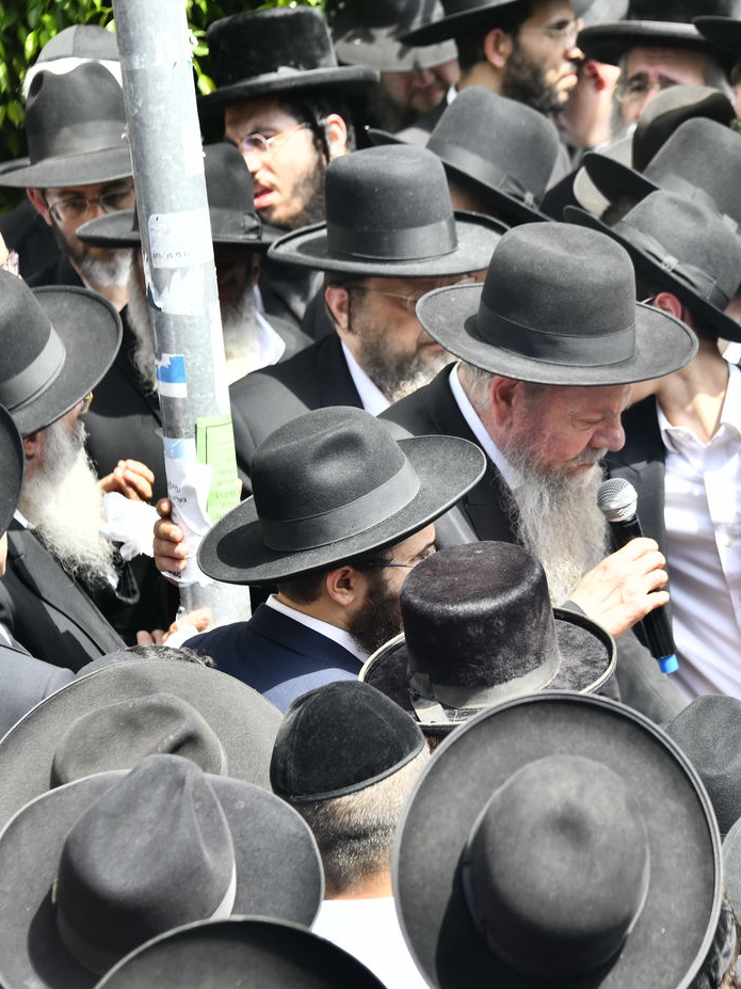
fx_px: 5595
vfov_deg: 10.1
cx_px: 564
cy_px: 496
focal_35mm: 196
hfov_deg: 7.6
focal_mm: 135
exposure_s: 1/500
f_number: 6.3
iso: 400
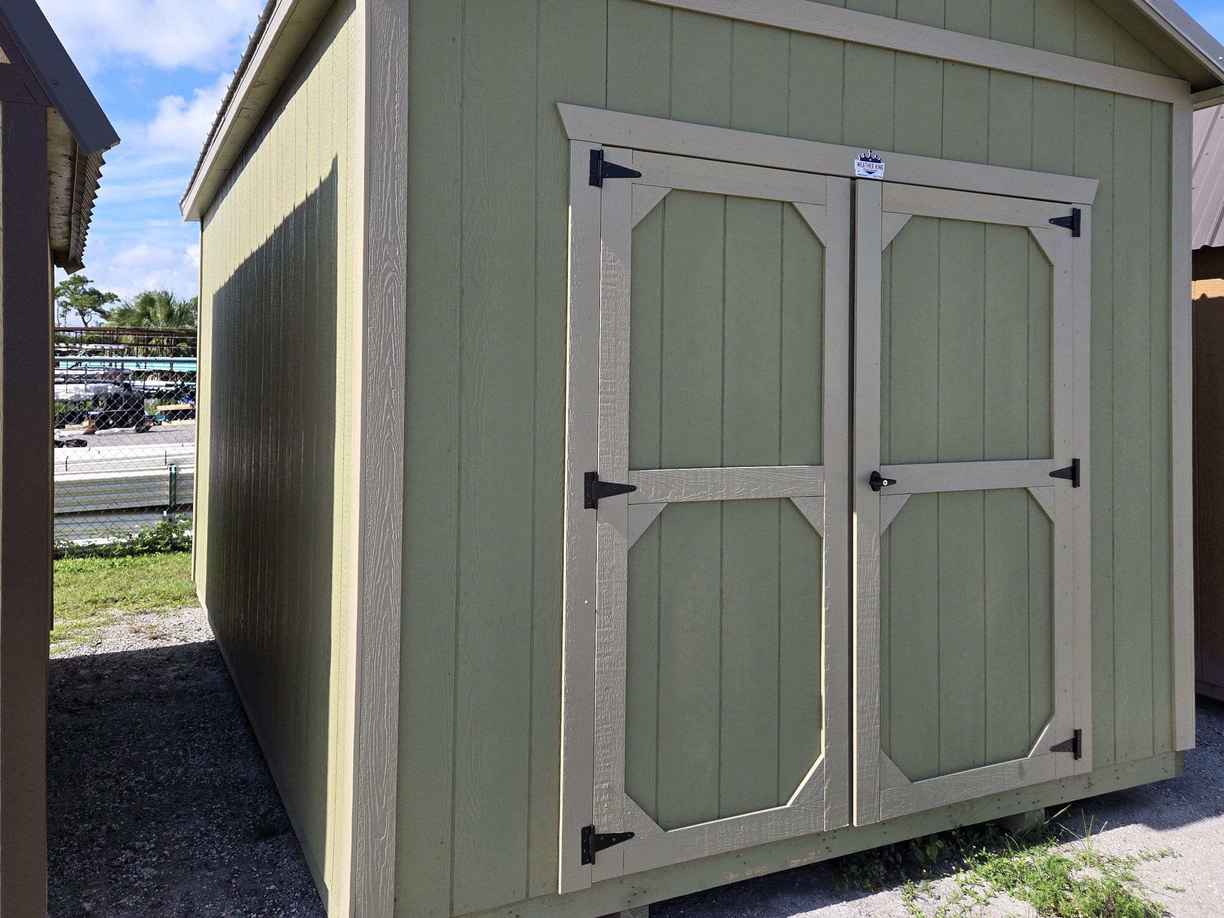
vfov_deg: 47.8
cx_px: 641
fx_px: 1025
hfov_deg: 61.6
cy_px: 351
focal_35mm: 29
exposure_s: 1/1108
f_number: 1.8
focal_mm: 5.4
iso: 25
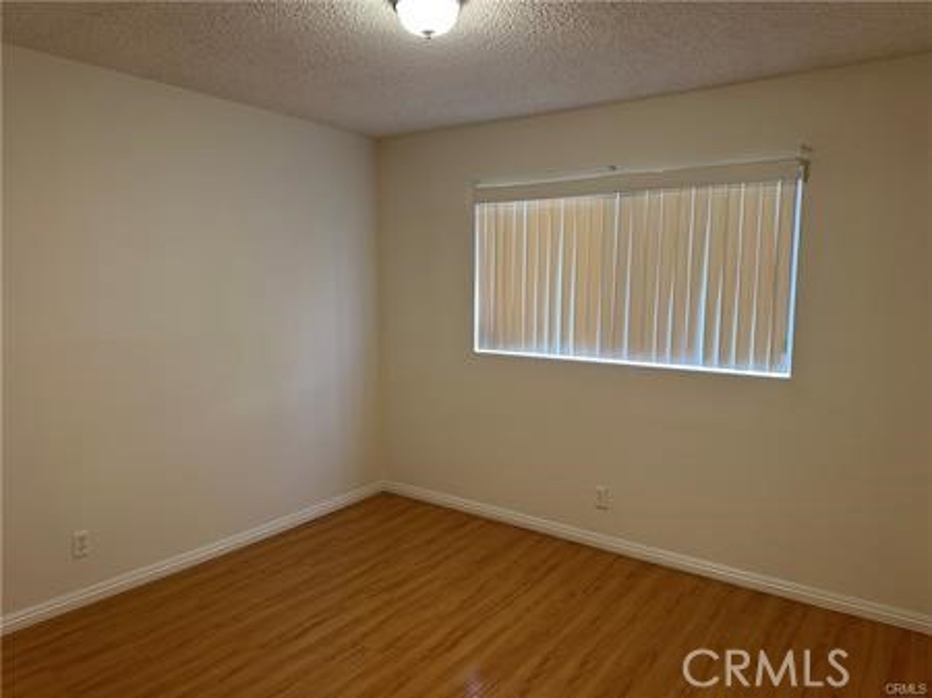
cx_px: 466
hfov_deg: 71.6
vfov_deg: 56.8
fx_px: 646
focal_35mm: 24
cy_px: 349
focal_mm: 6.86
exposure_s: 1/60
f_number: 1.78
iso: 125
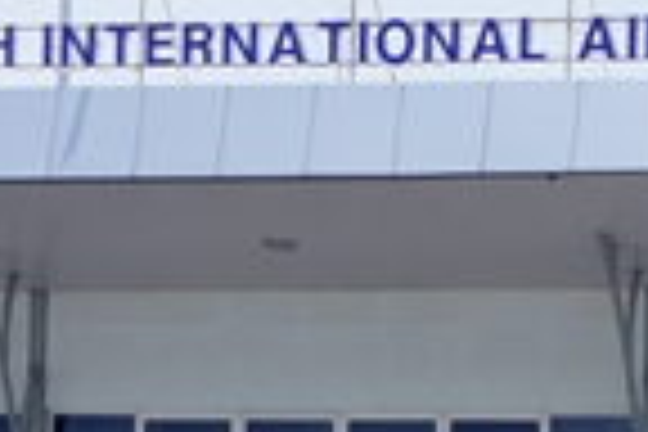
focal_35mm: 367
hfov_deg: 5.6
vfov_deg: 3.7
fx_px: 6605
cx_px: 423
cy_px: 628
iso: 200
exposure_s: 1/250
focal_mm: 46
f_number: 13
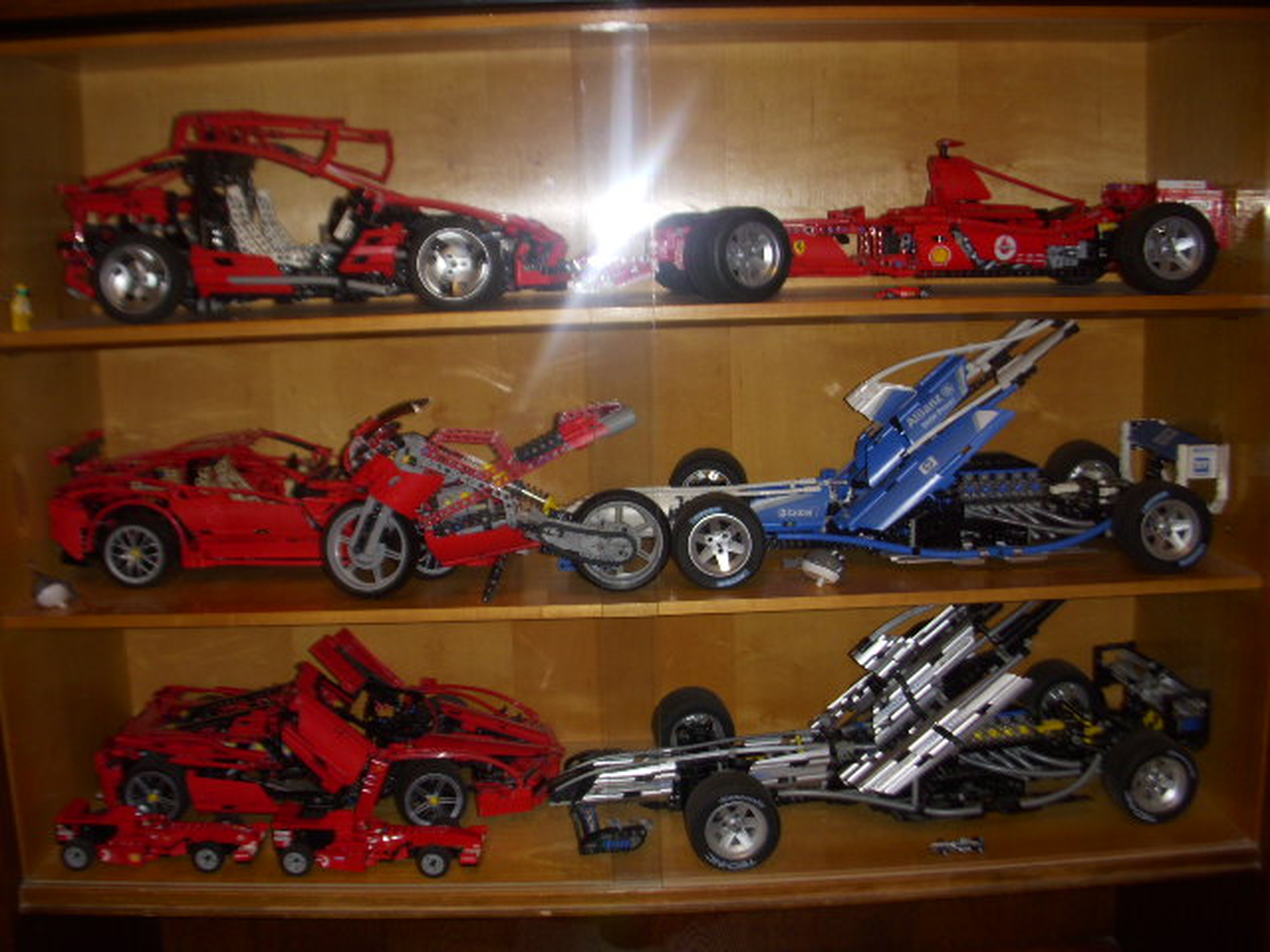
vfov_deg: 37.7
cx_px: 635
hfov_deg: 49.0
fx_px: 1394
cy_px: 476
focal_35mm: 38
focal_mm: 6.3
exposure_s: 1/30
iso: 100
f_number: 3.3
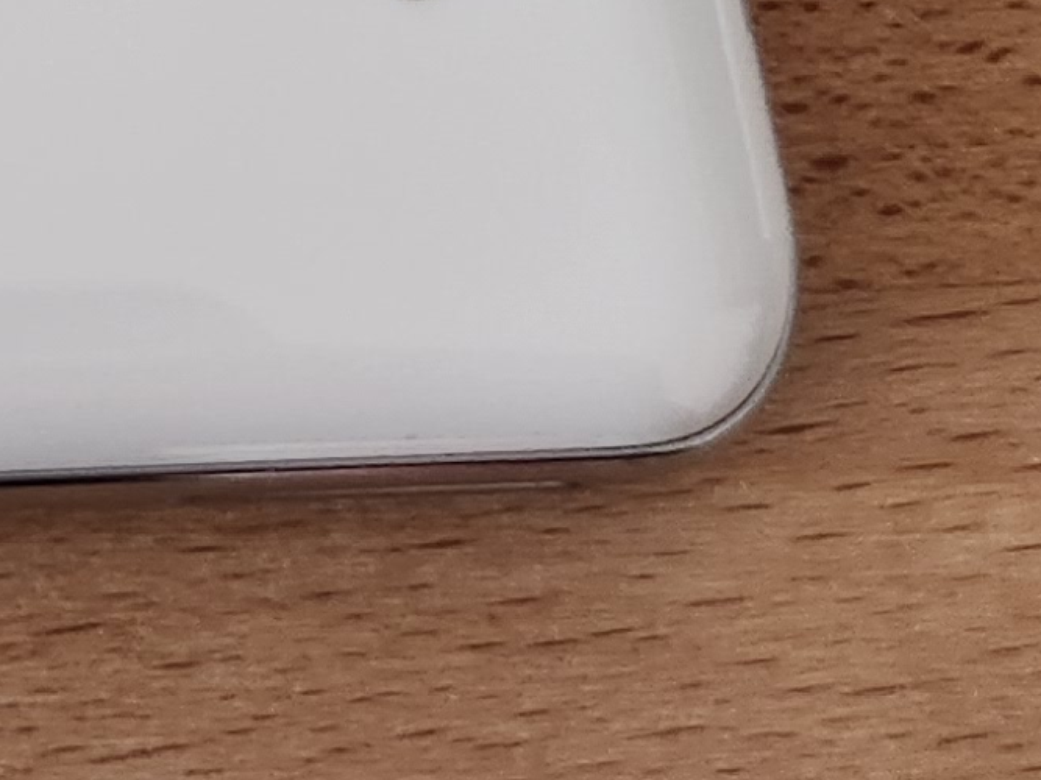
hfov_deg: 12.1
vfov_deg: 8.9
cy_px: -1494
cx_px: -1283
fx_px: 4149
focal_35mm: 138
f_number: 1.8
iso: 125
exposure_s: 1/100
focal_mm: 5.4
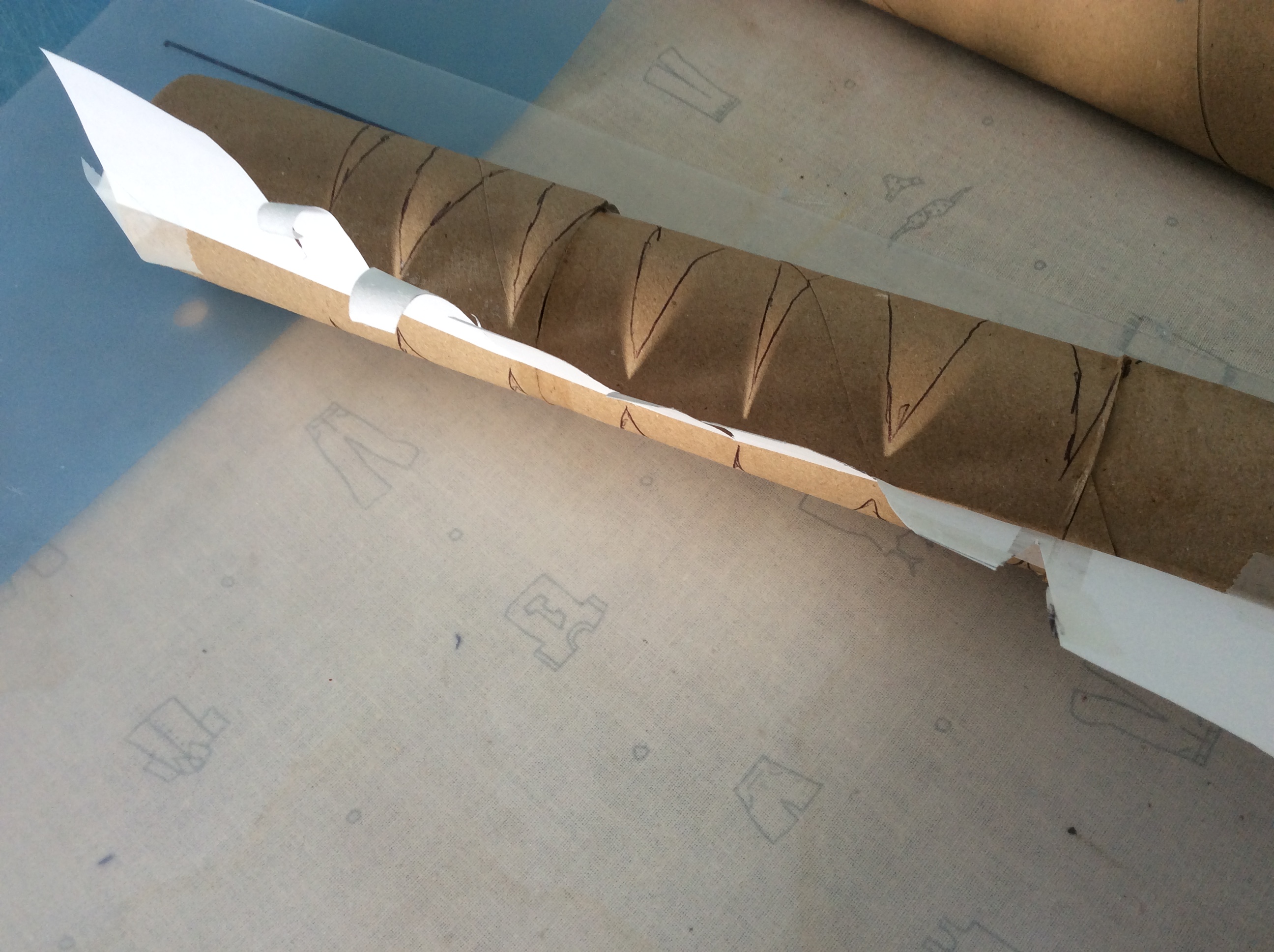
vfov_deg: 44.1
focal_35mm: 32
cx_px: 637
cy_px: 476
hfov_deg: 56.9
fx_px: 1176
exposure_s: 1/60
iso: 40
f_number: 2.4
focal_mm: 3.3
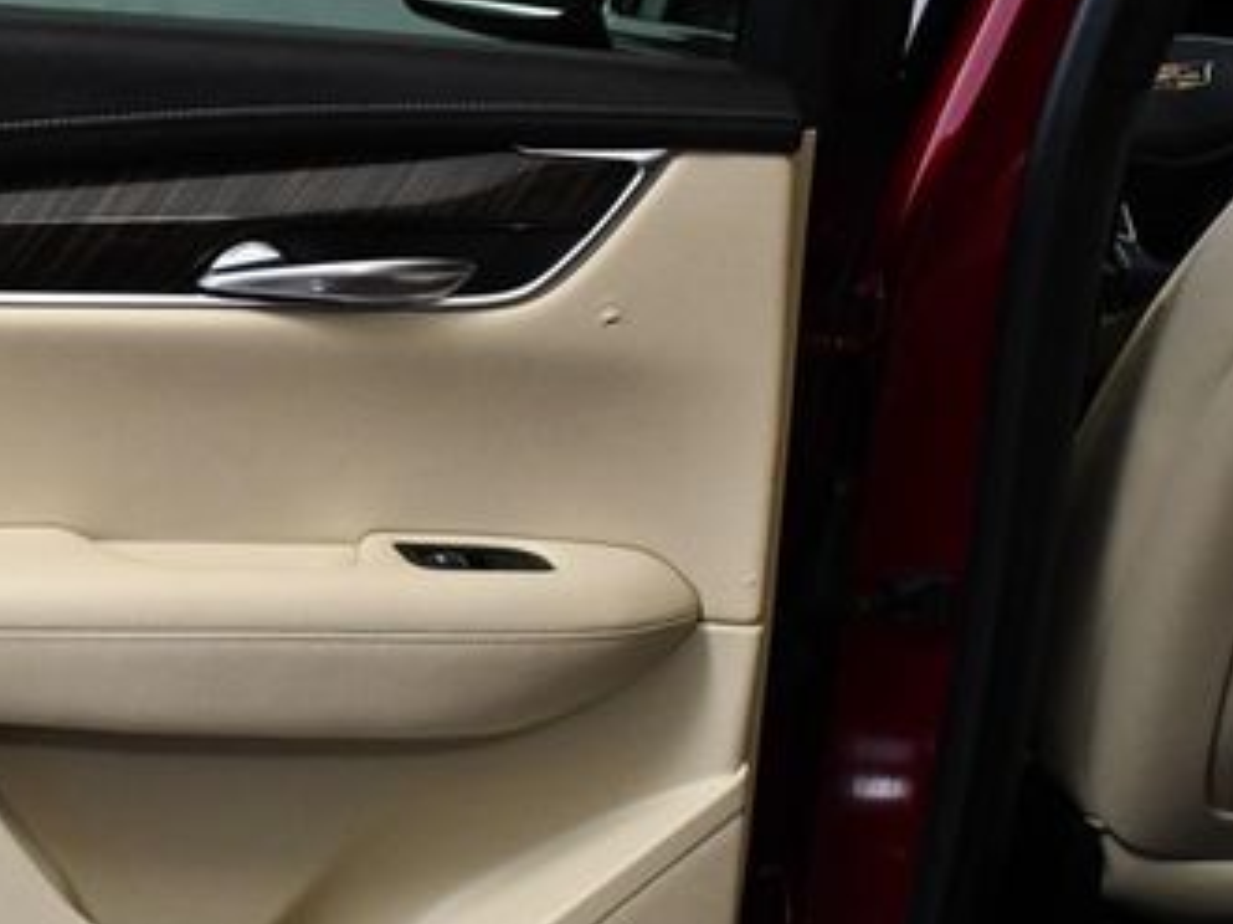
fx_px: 2386
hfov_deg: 27.8
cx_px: 101
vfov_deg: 21.7
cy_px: 678
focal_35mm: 67
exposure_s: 1/125
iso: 1800
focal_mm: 18
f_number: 3.5
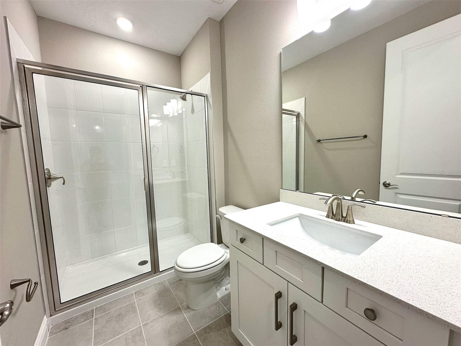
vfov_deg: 85.7
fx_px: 186
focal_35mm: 14
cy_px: 173
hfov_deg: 102.1
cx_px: 230
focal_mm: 2.22
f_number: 2.2
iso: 160
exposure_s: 1/120
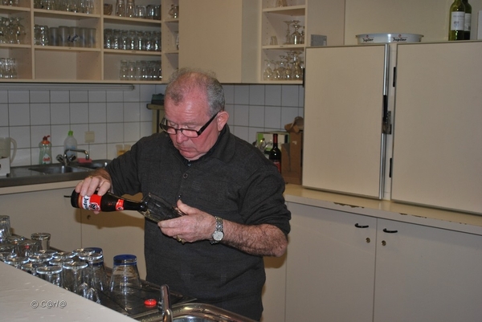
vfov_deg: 28.1
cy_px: 161
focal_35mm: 48
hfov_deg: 41.1
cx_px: 241
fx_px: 643
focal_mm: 32
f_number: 5
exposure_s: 1/60
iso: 200
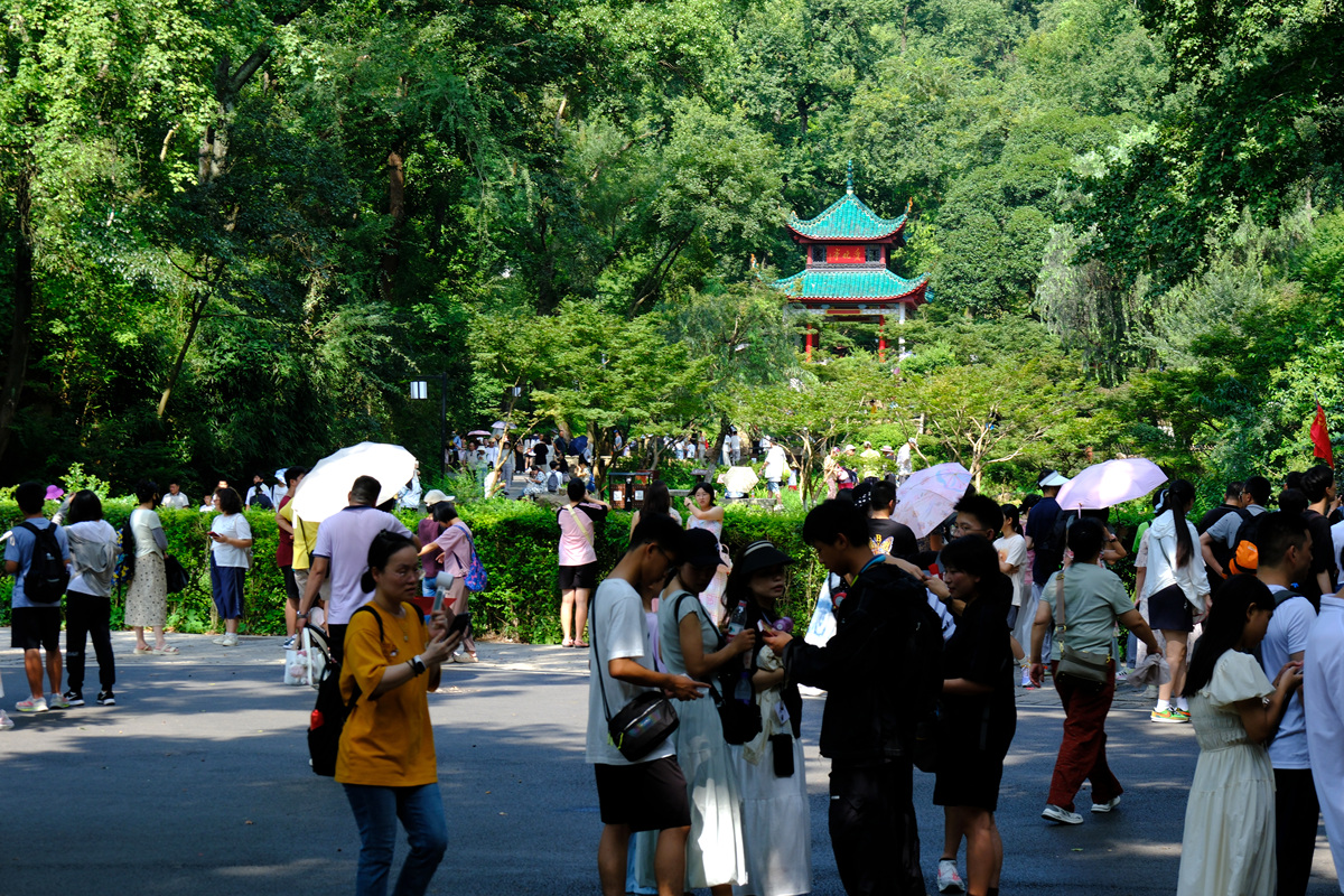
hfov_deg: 27.0
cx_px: 672
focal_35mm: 75
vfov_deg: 18.2
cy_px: 448
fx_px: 2800
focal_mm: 50
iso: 320
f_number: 8
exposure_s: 1/160
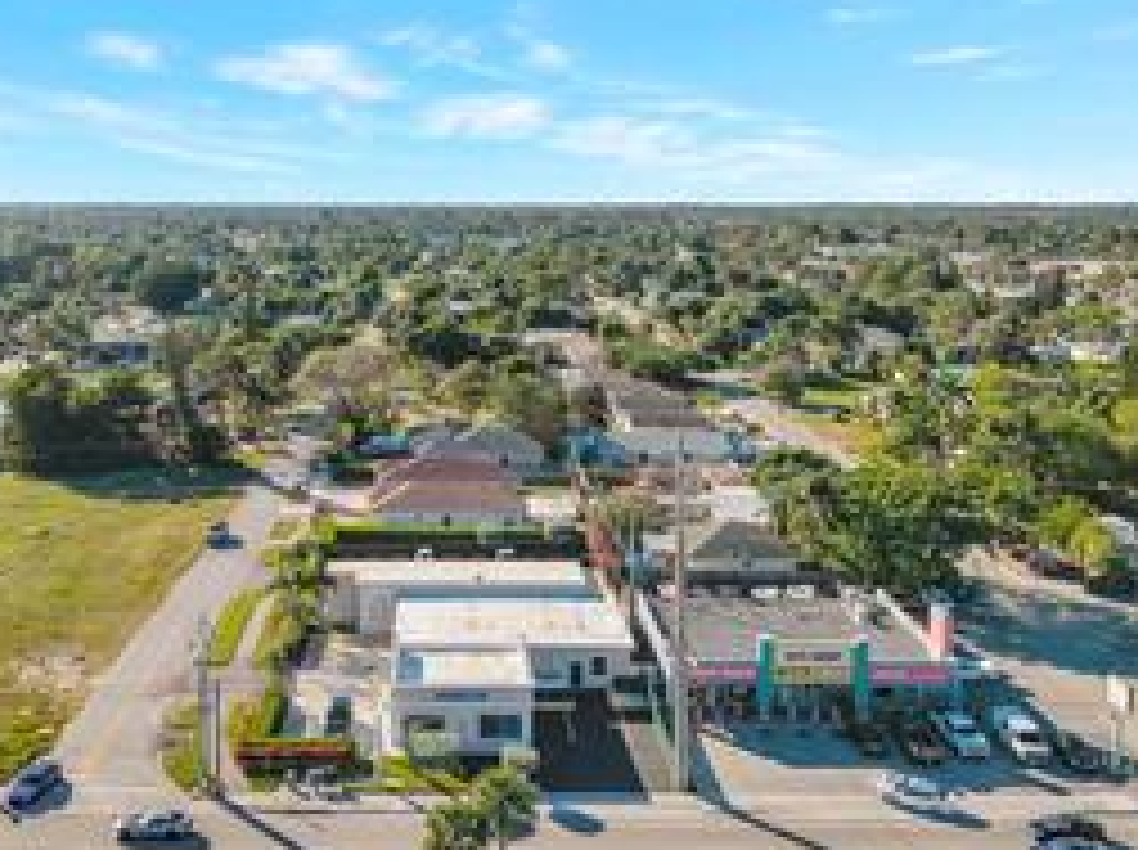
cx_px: 445
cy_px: 288
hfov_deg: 48.7
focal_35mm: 38
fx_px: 1247
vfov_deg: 37.3
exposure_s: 1/5000
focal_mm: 8.67
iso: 210
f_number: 1.8
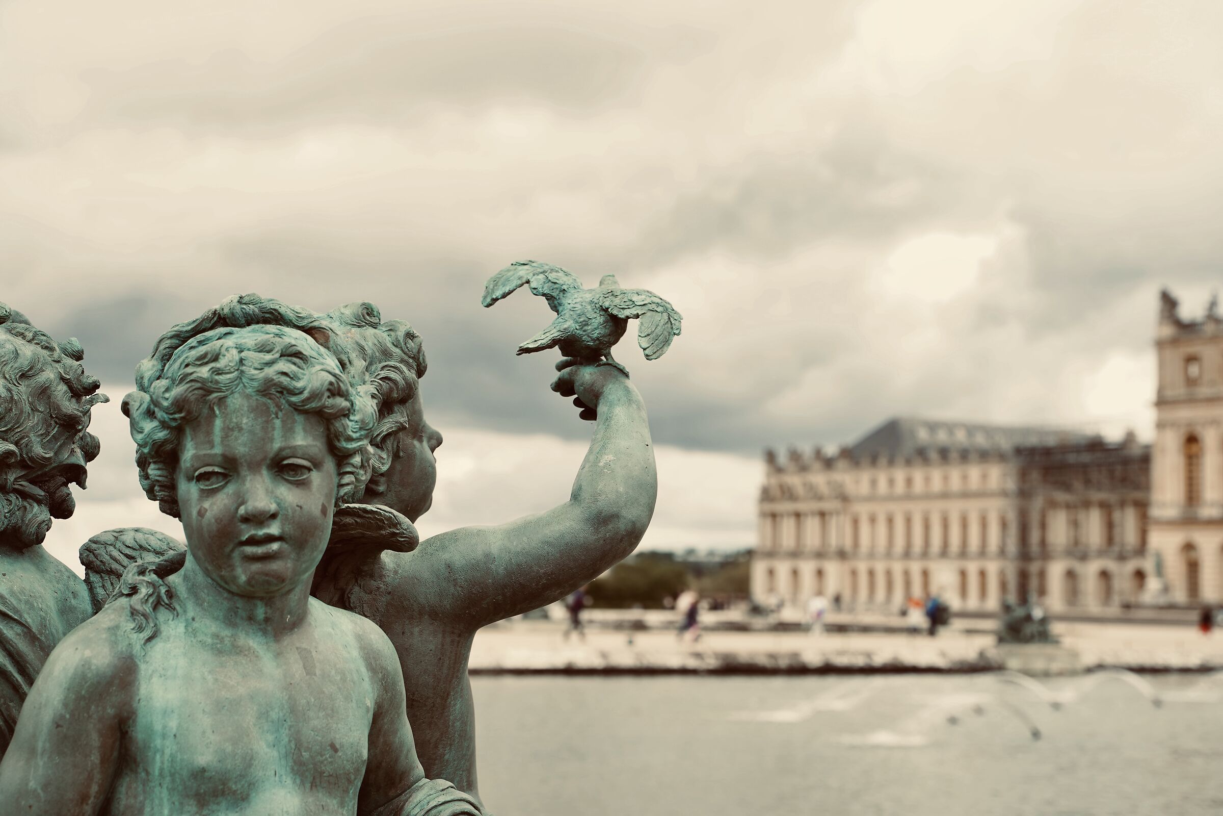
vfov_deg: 22.6
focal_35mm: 60
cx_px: 612
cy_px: 408
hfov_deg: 33.4
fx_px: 2038
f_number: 5
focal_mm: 60
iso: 100
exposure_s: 1/200
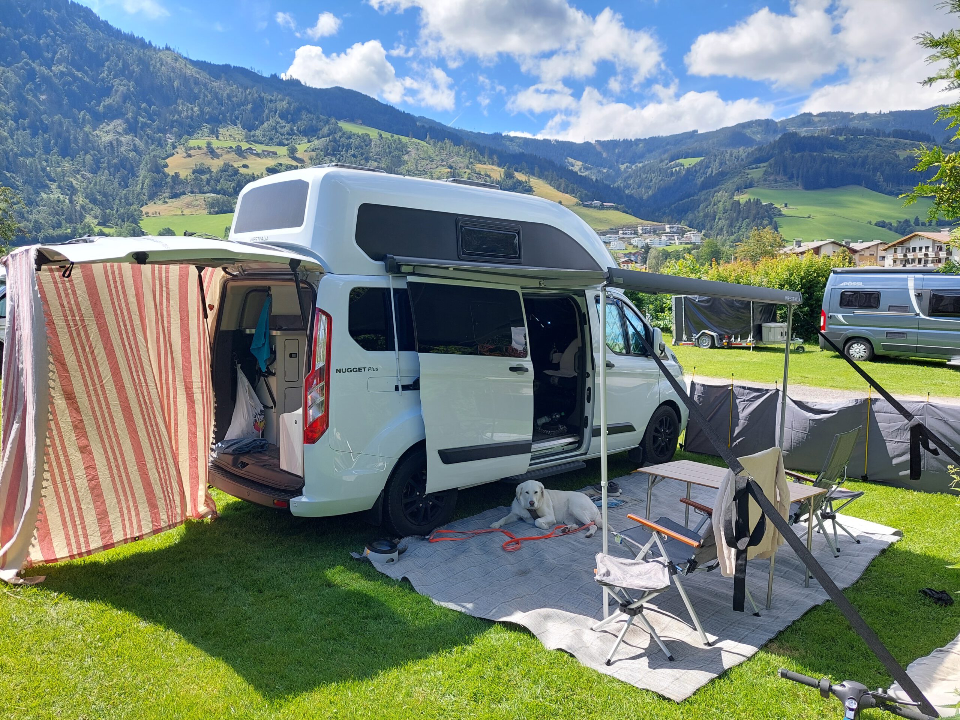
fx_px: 666
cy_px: 360
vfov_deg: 56.8
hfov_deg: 71.6
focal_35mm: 24
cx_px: 480
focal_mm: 5.23
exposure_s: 1/648
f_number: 1.8
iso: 40
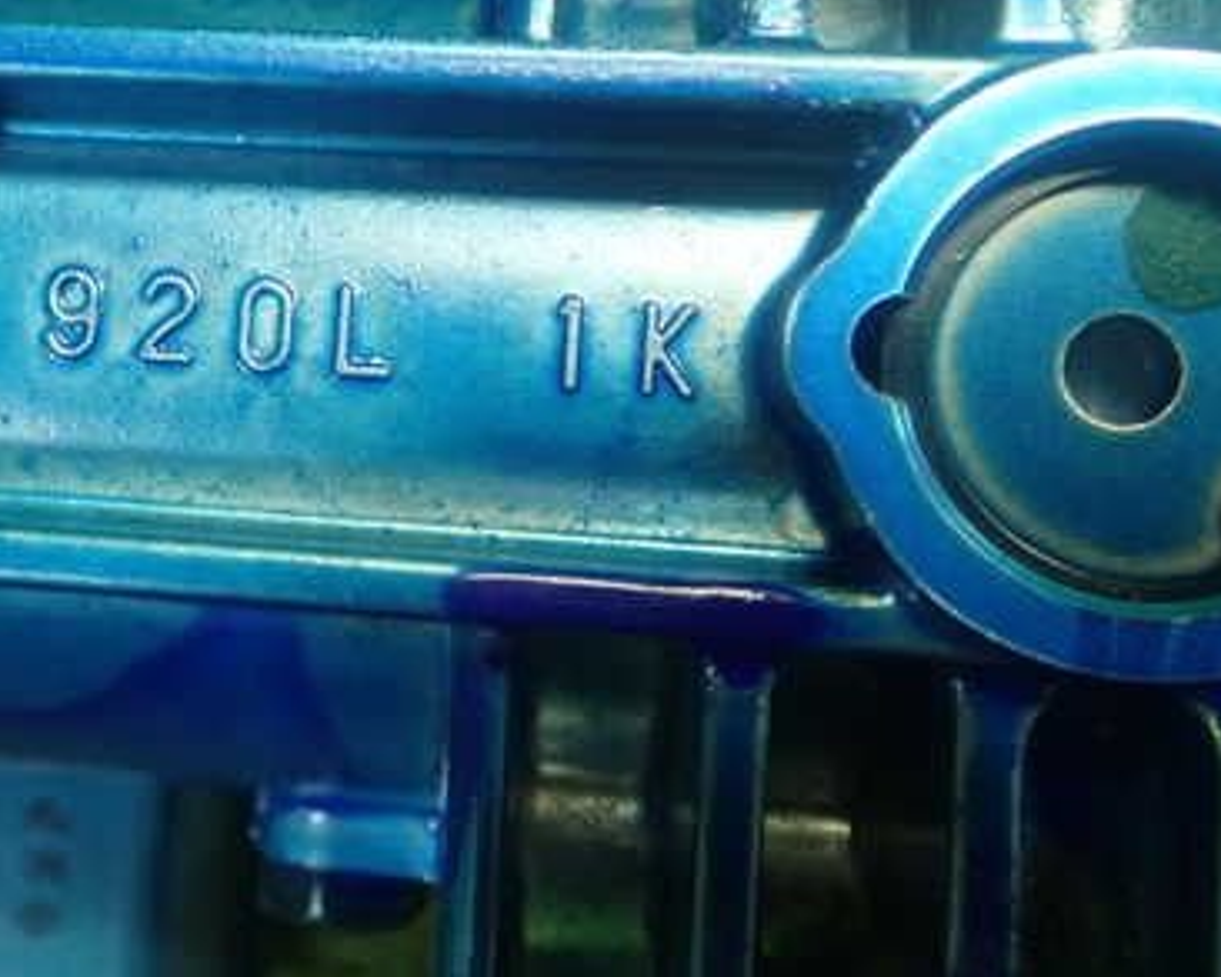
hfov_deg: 38.0
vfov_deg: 31.3
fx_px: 1735
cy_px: 373
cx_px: 330
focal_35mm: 48
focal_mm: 5.4
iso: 320
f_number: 2.3
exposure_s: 1/30
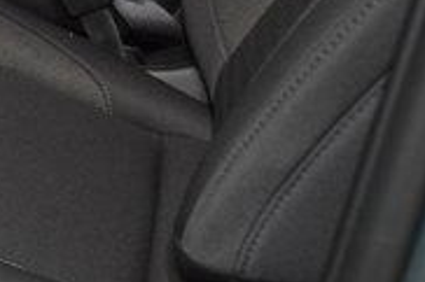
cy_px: -17
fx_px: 1368
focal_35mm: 116
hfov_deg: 15.4
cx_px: -318
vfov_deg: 11.6
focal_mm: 22
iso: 2200
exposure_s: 1/80
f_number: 3.5
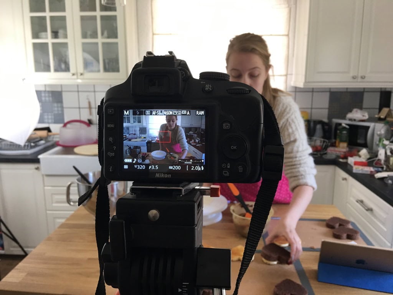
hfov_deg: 61.7
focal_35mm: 29
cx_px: 196
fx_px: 329
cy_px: 148
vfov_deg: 48.2
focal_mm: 4.2
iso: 50
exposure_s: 1/33
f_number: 2.2
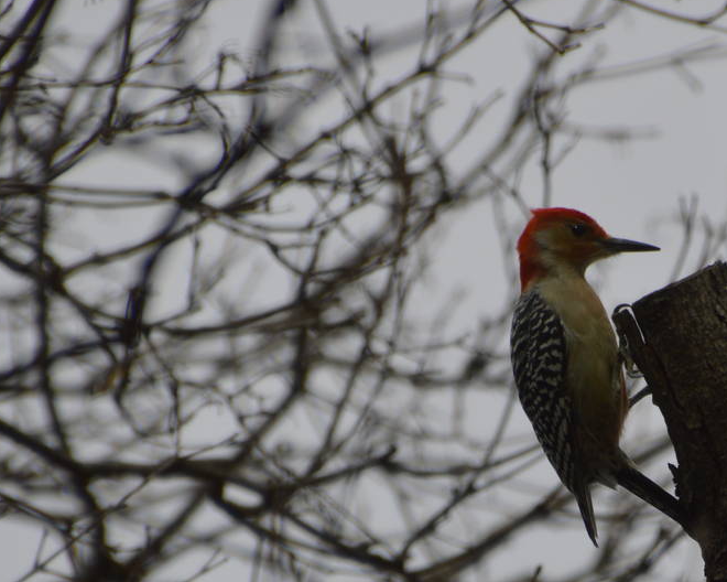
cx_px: 618
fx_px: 22011
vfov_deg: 1.5
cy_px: 323
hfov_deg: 1.9
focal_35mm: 1023
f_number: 6.3
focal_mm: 300
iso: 400
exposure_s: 1/1250
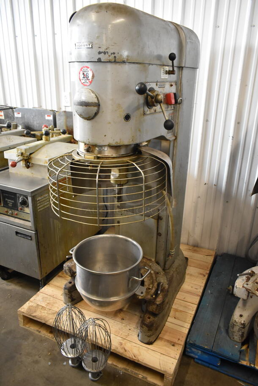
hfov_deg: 48.0
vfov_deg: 67.3
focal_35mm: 27
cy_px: 193
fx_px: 290
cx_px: 129
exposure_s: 1/125
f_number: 3.5
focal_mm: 18
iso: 2200
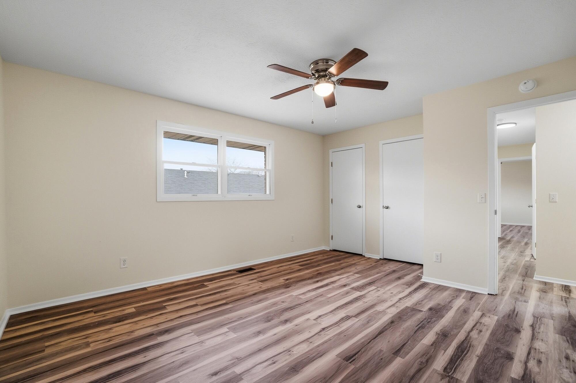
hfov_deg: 100.4
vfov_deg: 77.2
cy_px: 192
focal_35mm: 15
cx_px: 288
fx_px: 240
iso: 100
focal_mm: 10
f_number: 4
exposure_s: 1/250
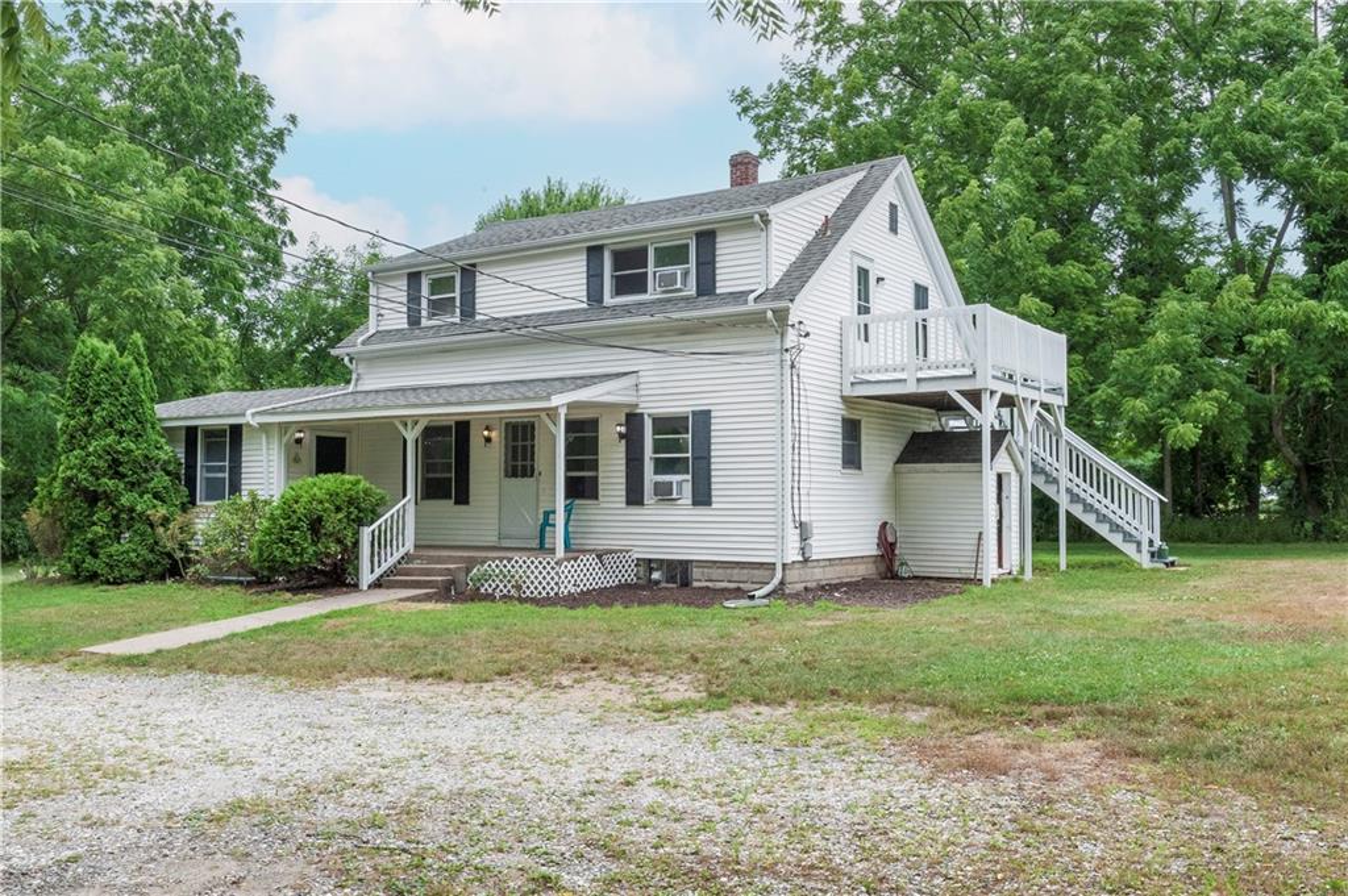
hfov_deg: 58.8
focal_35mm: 32
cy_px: 448
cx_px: 674
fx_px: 1197
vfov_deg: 41.1
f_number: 22
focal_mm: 32
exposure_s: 1/160
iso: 1000
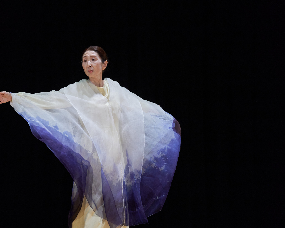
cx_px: 116
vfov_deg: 9.1
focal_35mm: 169
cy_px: 114
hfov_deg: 11.4
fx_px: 1425
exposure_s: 1/400
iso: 640
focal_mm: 150
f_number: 2.8
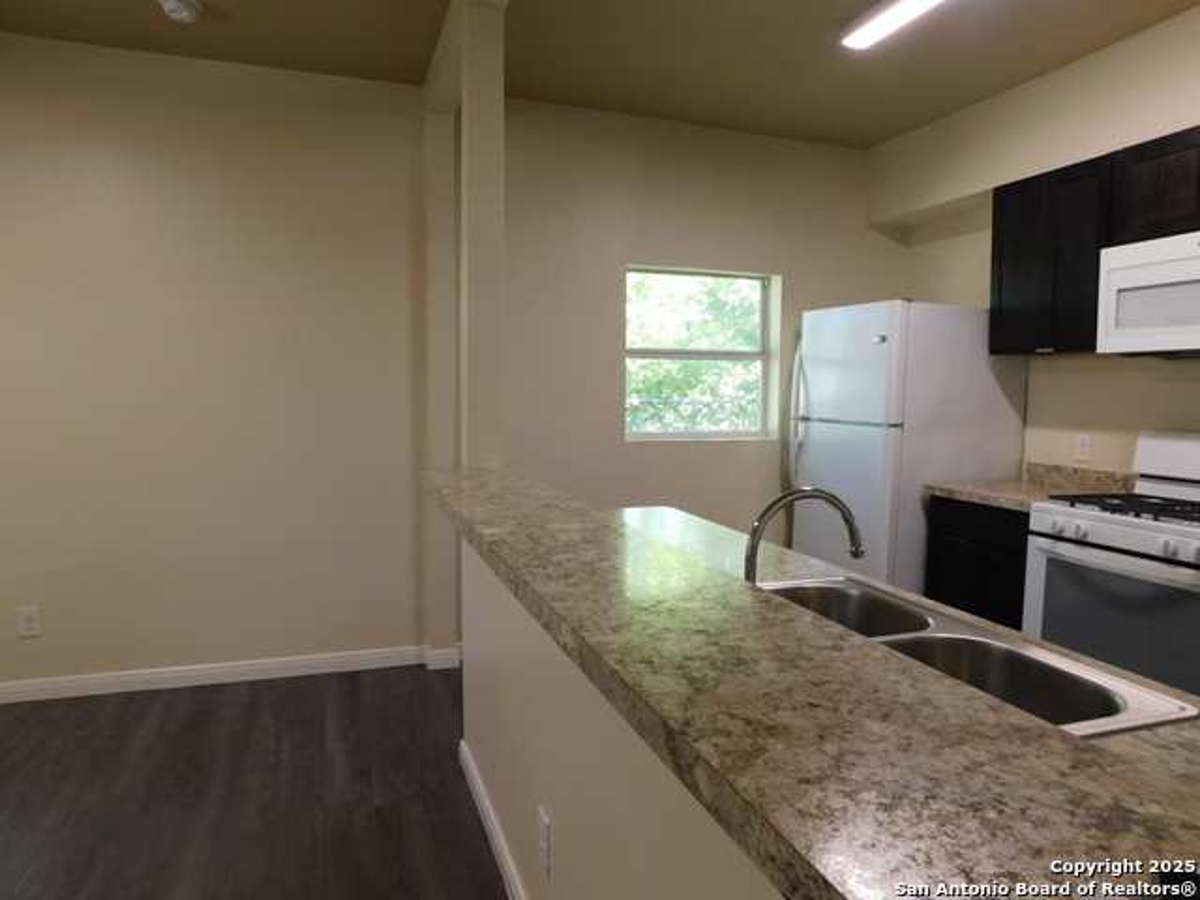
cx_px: 600
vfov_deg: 58.9
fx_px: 797
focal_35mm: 23
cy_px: 450
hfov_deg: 73.9
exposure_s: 1/30
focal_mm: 4
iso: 160
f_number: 3
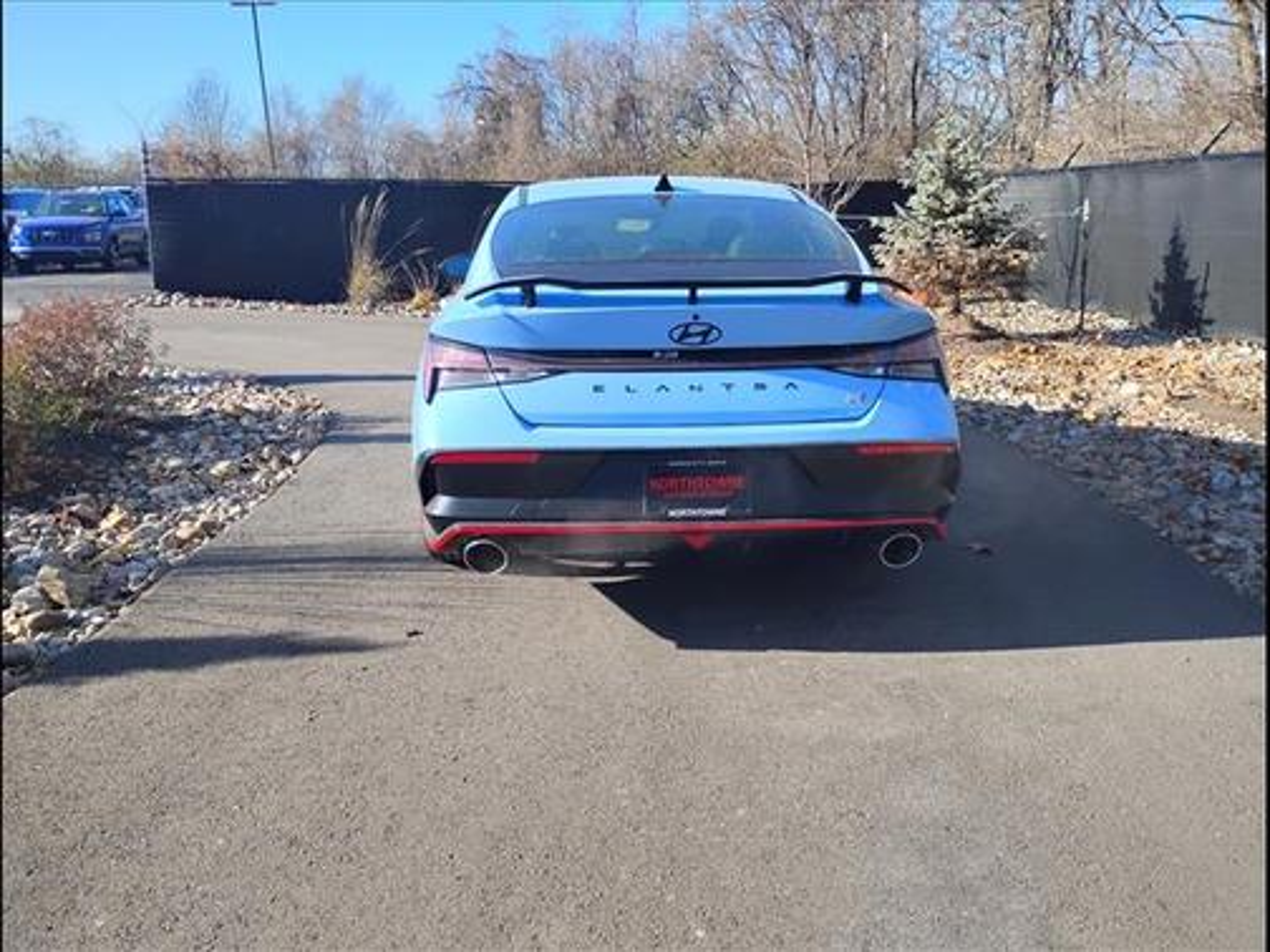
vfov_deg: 49.7
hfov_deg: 63.4
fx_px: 1027
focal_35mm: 28
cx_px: 635
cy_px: 476
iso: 100
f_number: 1.8
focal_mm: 4.26
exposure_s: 1/526
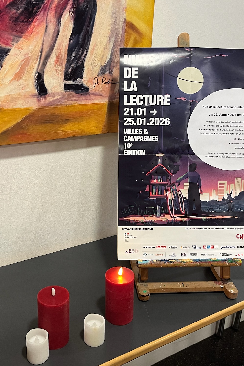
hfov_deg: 35.8
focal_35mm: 37
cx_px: 98
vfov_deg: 51.9
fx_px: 376
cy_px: 184
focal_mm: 5.1
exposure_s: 1/50
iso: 160
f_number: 1.6
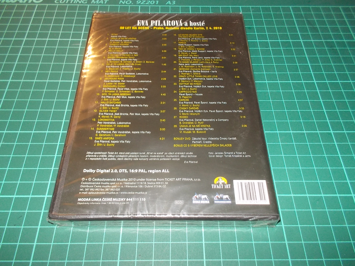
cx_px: 178
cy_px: 133
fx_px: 297
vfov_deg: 48.2
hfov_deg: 61.7
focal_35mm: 29
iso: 200
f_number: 3.3
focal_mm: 4.1
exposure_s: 1/30
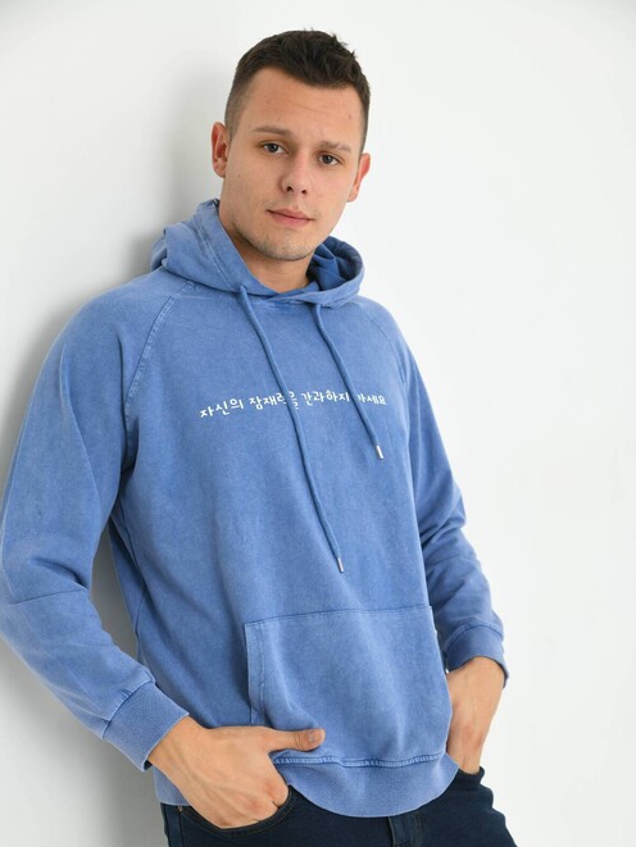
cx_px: 318
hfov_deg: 24.4
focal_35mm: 60
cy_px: 477
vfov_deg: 32.1
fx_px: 1469
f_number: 5.6
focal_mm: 55
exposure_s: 1/125
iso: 160
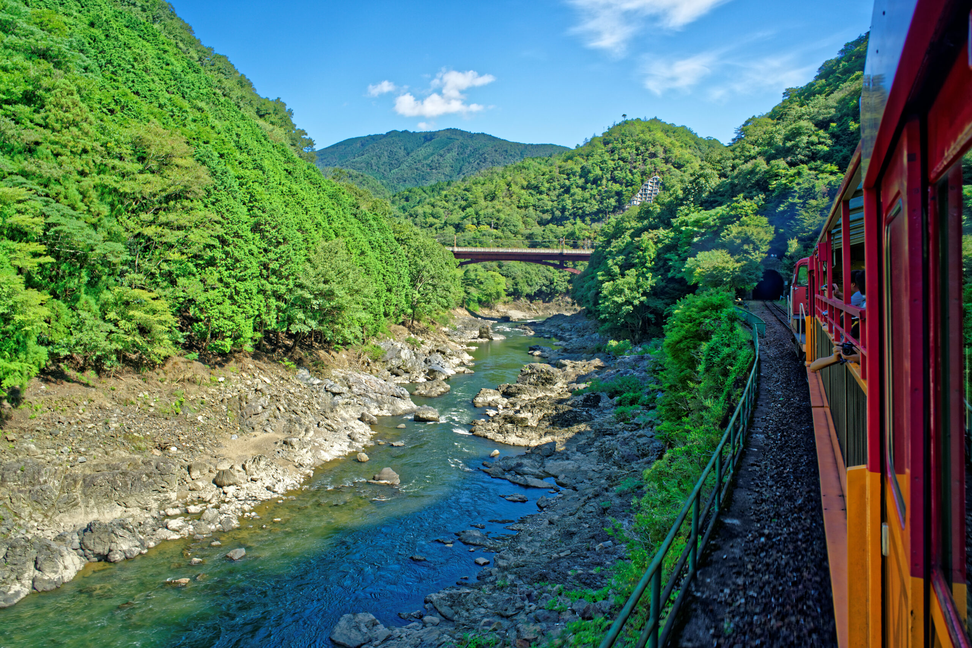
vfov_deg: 51.3
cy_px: 324
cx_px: 486
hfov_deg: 71.5
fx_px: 675
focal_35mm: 25
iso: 100
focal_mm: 25
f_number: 5.6
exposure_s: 1/125
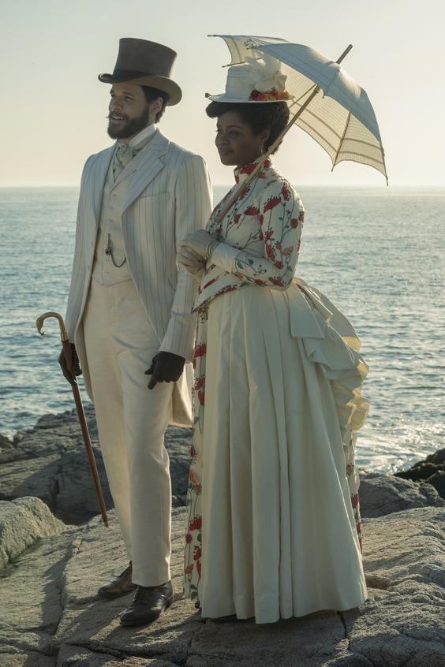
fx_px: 1298
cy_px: 334
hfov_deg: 19.5
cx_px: 222
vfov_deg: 28.8
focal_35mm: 70
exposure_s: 1/320
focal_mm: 70
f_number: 10
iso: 250
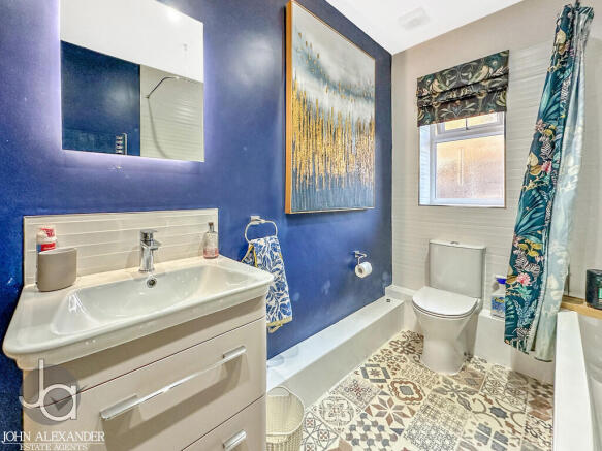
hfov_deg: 102.1
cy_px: 226
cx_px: 301
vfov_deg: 85.7
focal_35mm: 14
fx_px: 243
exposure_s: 1/100
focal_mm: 2.22
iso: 200
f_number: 2.2
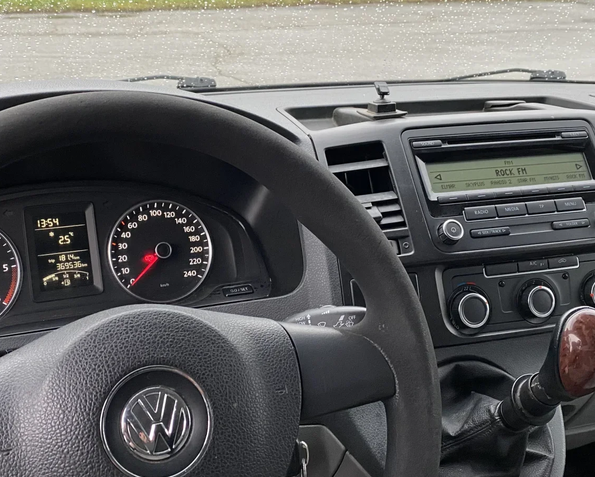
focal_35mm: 43
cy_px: 214
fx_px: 757
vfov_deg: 34.9
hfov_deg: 42.8
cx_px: 270
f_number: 1.8
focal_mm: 4.25
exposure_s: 1/76
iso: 125
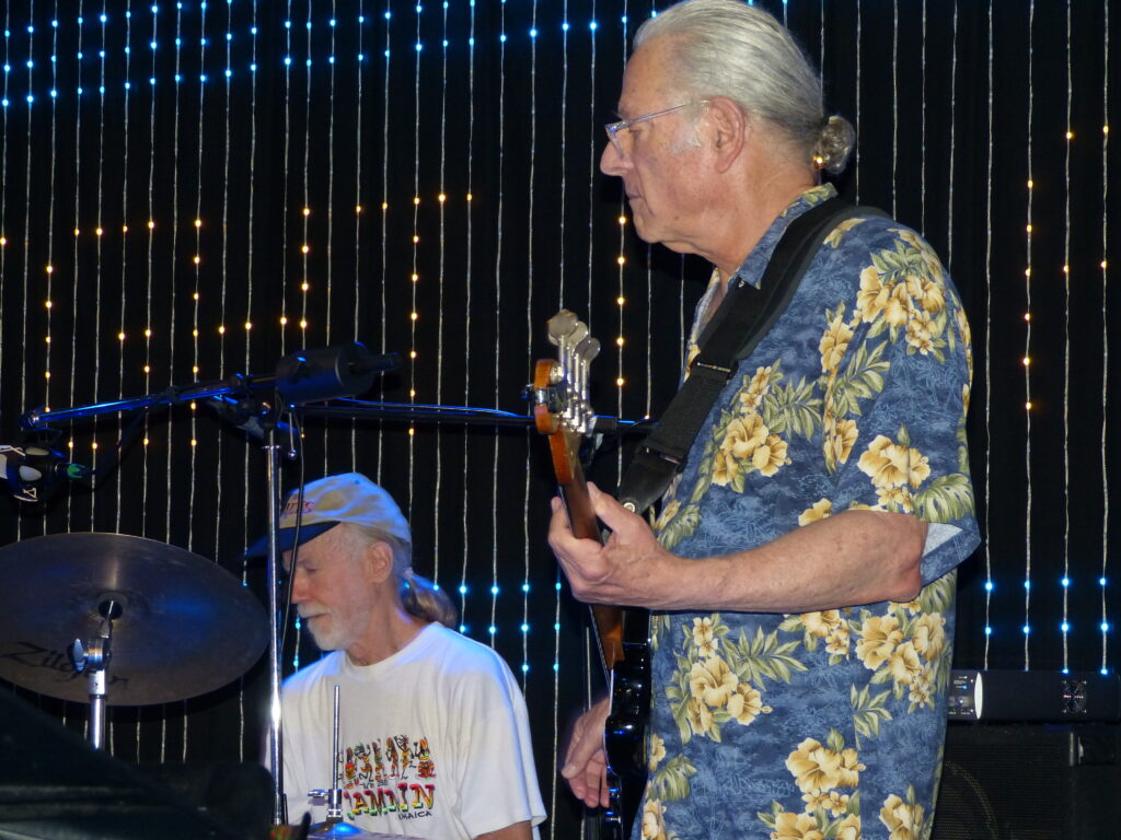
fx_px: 3400
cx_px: 560
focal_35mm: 105
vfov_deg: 14.1
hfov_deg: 18.7
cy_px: 420
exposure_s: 1/60
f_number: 3.5
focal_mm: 19
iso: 400
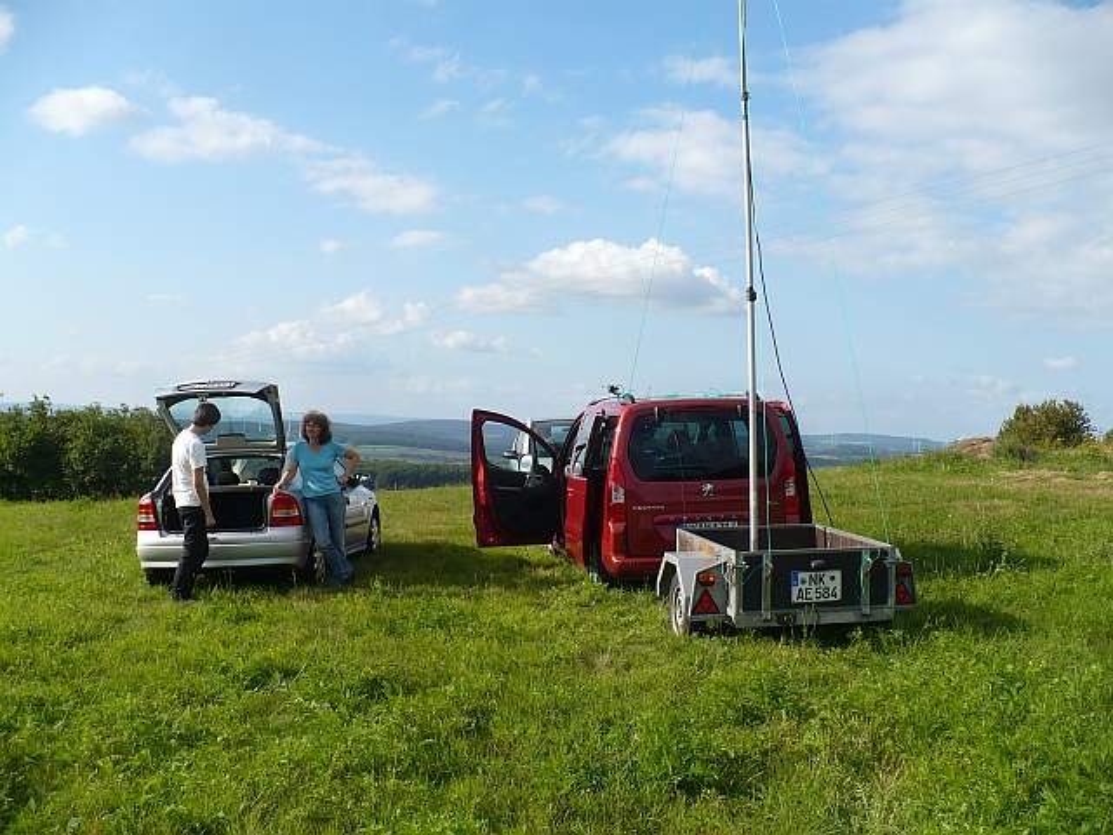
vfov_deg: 38.7
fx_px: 1190
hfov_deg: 50.1
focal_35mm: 37
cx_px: 556
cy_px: 418
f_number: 8
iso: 100
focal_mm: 6.1
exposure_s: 1/160
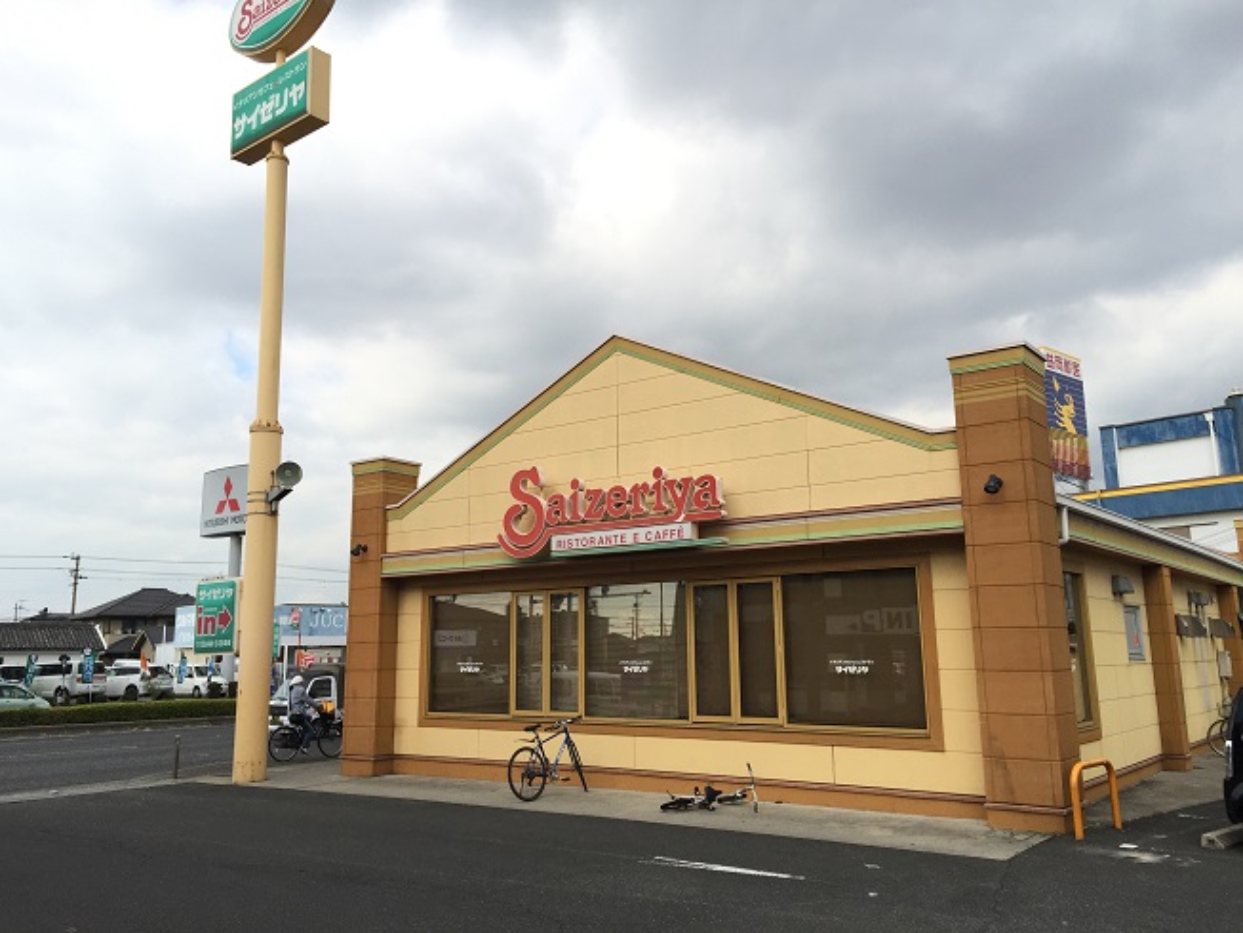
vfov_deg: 48.2
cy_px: 466
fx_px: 1042
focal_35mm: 29
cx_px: 622
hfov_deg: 61.7
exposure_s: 1/964
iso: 32
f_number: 2.2
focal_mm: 4.15
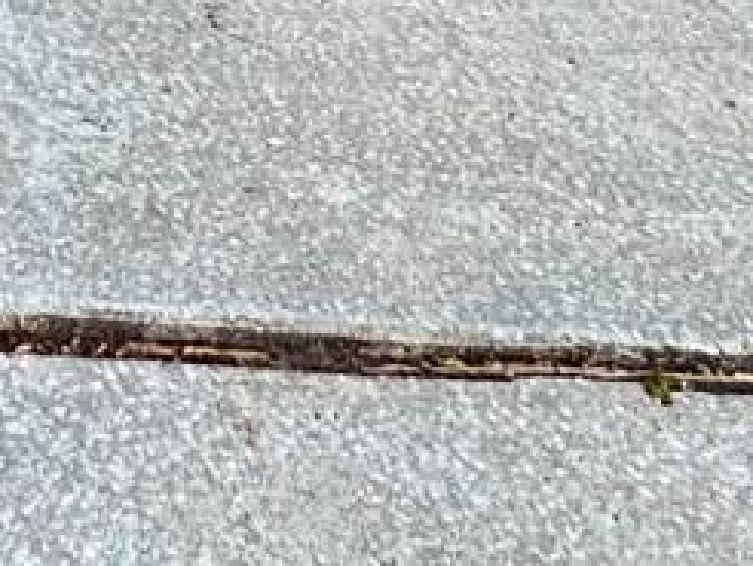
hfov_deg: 18.5
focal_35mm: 91
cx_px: -441
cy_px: -1111
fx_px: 1981
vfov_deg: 11.0
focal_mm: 2.22
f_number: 2.2
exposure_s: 1/556
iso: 40
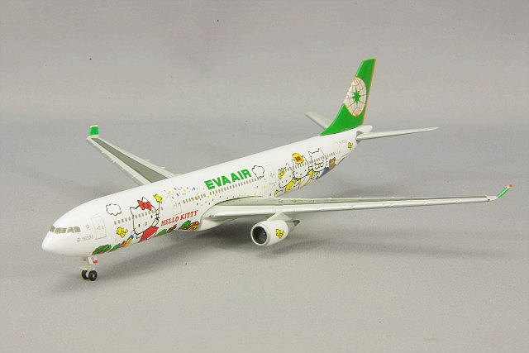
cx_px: 264
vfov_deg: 12.2
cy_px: 176
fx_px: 1646
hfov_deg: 18.3
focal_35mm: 112
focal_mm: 75
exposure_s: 1/1.25
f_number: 32
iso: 400
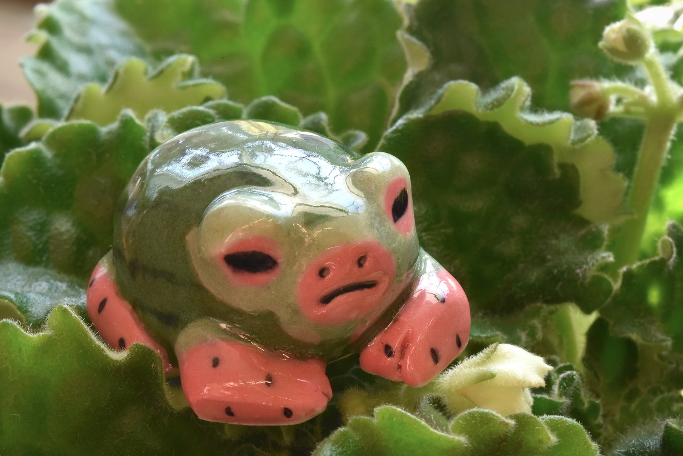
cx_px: 263
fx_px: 2061
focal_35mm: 109
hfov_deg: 18.8
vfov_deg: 12.6
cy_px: 261
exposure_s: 1/6
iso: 500
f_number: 20
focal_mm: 55
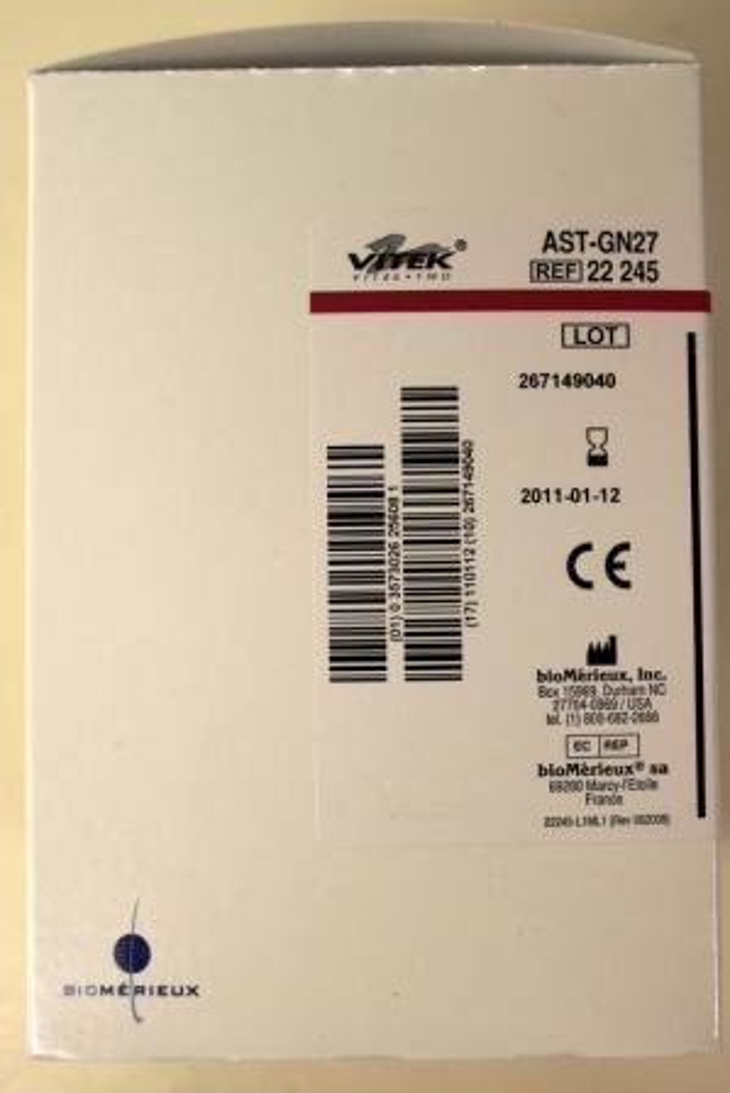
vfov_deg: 49.5
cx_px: 365
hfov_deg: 34.2
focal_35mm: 39
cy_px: 546
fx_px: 1185
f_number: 5
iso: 200
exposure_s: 1/60
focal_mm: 26.25
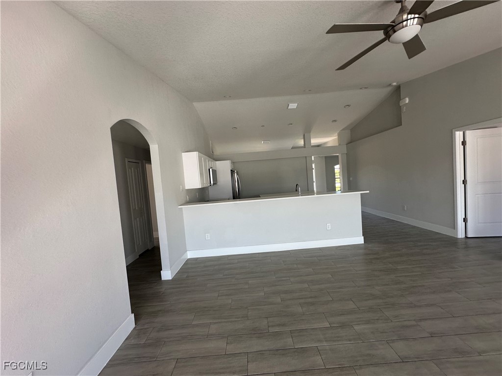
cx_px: 251
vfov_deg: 85.7
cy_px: 188
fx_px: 203
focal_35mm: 14
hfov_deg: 102.1
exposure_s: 1/99
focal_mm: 2.22
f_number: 2.2
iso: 80
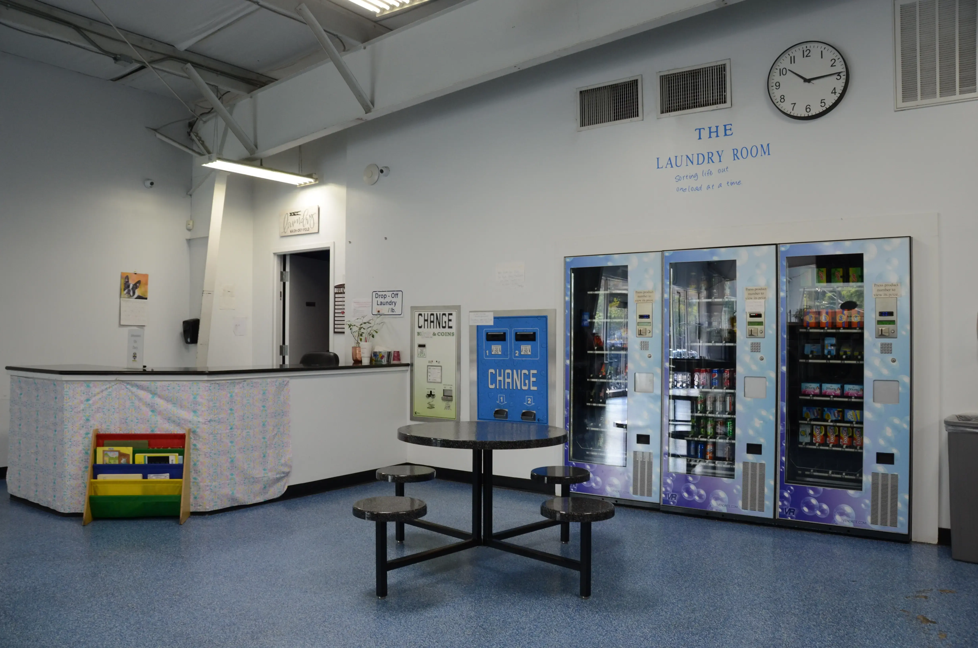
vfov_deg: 47.7
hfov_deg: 67.5
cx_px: 489
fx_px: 732
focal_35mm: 27
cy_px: 324
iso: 500
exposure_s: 1/50
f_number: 7.1
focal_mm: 18
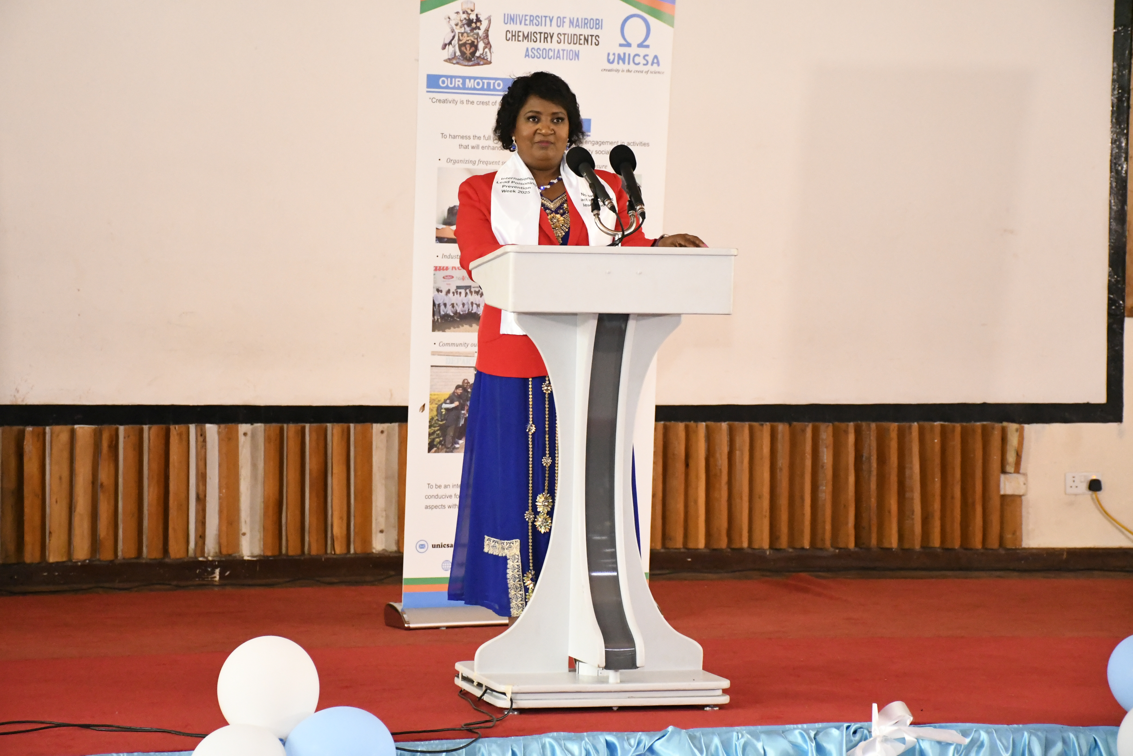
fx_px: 3116
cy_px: 378
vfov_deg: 13.8
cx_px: 566
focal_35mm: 99
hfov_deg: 20.6
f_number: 5.6
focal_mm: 66
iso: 8000
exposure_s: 1/100
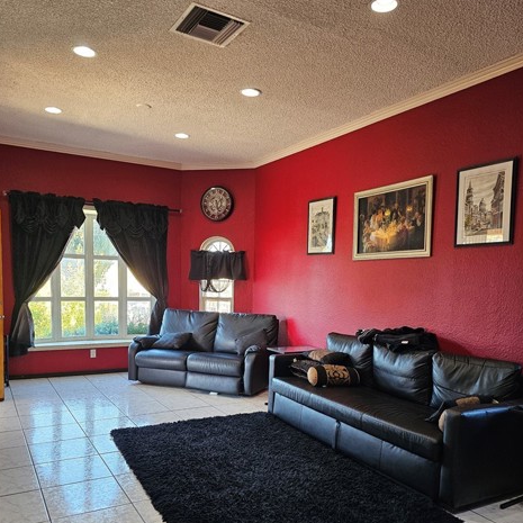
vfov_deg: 56.7
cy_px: 323
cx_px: 263
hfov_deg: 57.3
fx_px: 479
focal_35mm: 28
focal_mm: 6.3
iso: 250
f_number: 1.7
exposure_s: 1/120
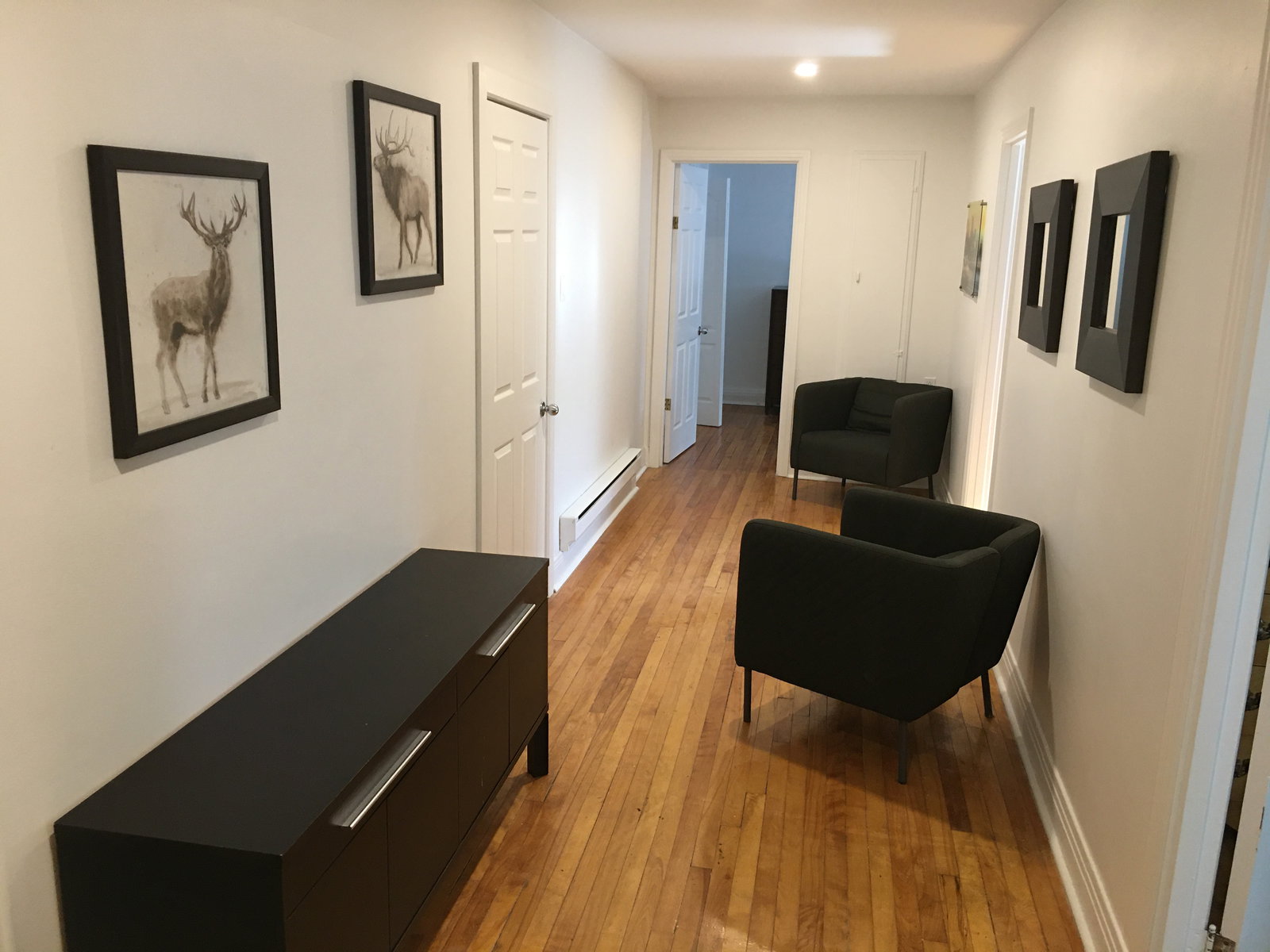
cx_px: 635
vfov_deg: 48.2
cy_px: 476
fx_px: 1064
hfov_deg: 61.7
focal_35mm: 29
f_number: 2.2
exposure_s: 1/15
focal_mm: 4.15
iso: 50
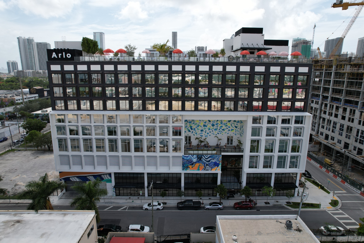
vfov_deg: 57.2
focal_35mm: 22
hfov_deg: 78.6
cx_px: 182
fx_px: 222
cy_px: 122
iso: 100
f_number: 2.8
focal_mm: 8.38
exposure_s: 1/2000
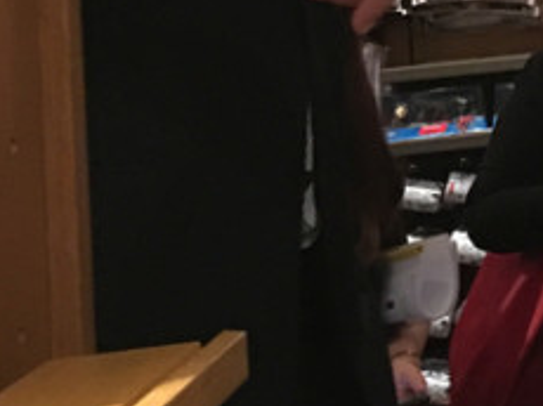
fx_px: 1880
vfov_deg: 11.8
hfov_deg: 14.1
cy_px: -190
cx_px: 1041
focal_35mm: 120
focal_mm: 4.15
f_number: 2.2
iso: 125
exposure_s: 1/8
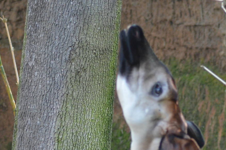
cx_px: 207
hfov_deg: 5.4
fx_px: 2412
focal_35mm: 385
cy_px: 117
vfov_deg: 3.6
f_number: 4.2
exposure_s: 1/500
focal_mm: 140
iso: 2500
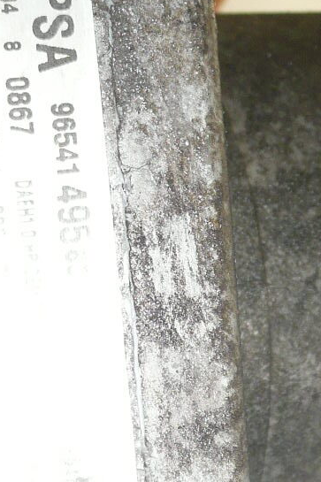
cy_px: 305
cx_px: 38
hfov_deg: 15.4
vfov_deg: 23.1
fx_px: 1178
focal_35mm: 88
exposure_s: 1/30
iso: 100
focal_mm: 4.6
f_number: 3.3
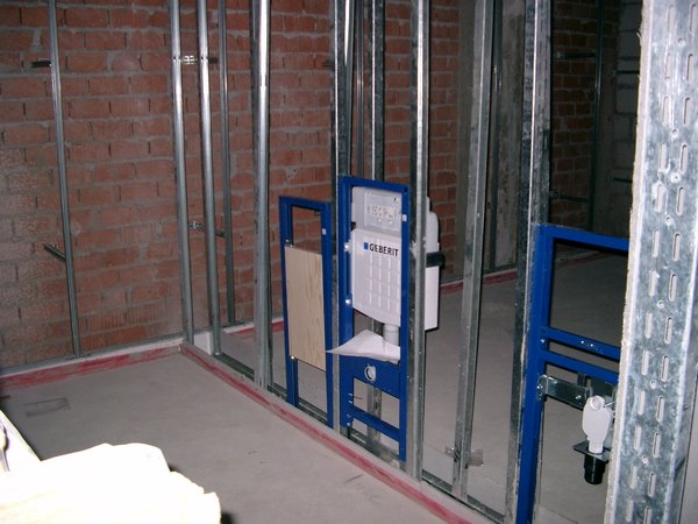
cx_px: 349
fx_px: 746
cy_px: 262
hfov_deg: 50.1
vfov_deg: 38.7
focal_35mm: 37
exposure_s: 1/60
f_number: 2.6
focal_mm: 7.6
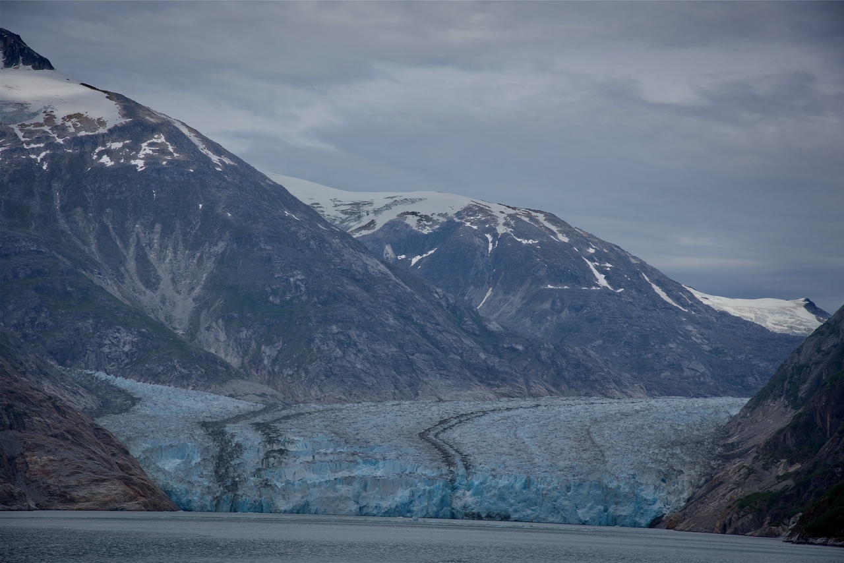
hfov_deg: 20.4
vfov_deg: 13.7
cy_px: 282
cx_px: 422
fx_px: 2345
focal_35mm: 100
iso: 100
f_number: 8
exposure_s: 1/250
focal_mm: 100
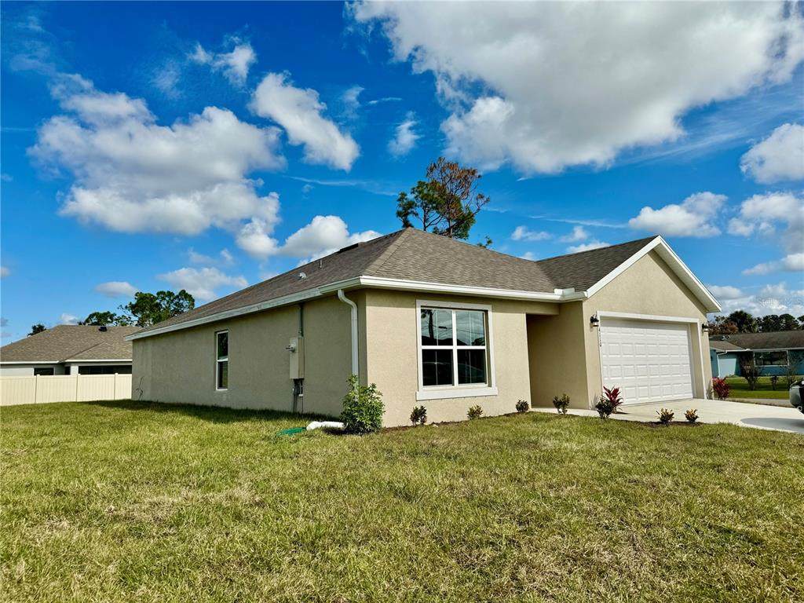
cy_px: 302
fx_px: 557
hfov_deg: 71.6
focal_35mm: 24
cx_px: 402
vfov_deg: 56.8
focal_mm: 6.86
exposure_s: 1/7937
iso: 80
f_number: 1.78
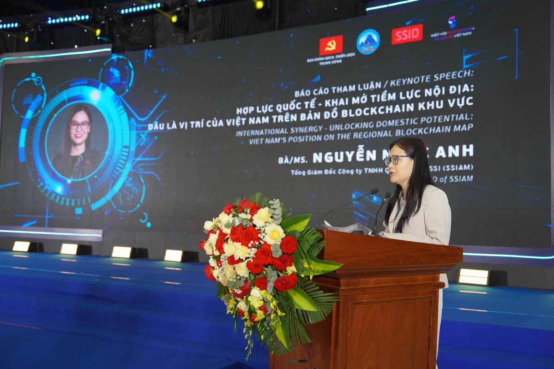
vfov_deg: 35.1
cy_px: 184
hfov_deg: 50.7
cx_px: 277
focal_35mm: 38
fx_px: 585
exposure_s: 1/200
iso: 640
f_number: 2.8
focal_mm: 38
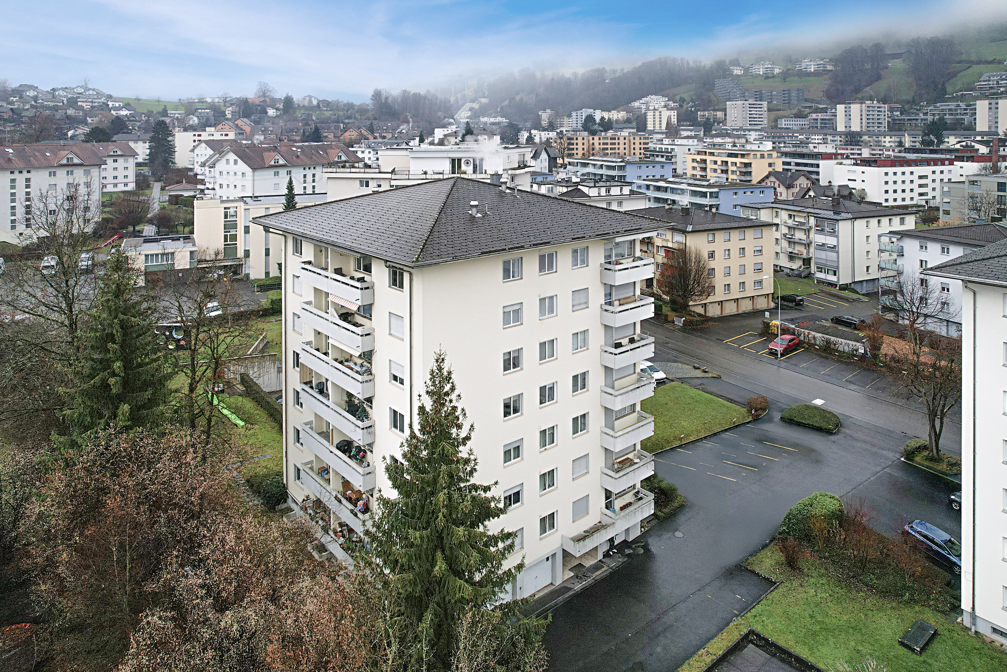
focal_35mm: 22
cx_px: 504
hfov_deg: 78.6
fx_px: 615
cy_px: 336
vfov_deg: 57.2
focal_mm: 8.38
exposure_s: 1/800
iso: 100
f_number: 2.8
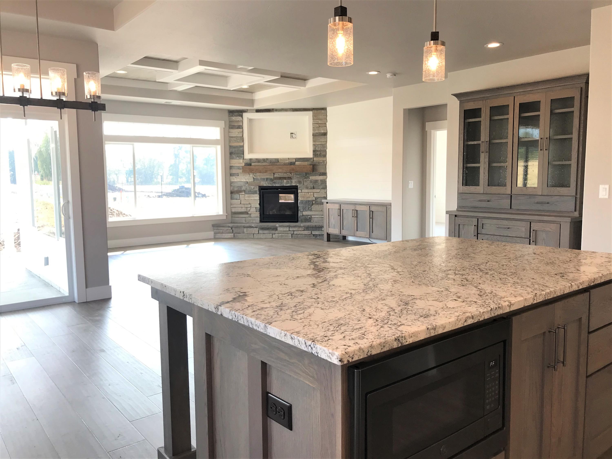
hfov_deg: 63.4
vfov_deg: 49.7
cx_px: 306
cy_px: 230
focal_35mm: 28
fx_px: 495
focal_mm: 3.99
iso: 20
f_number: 1.8
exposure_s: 1/123
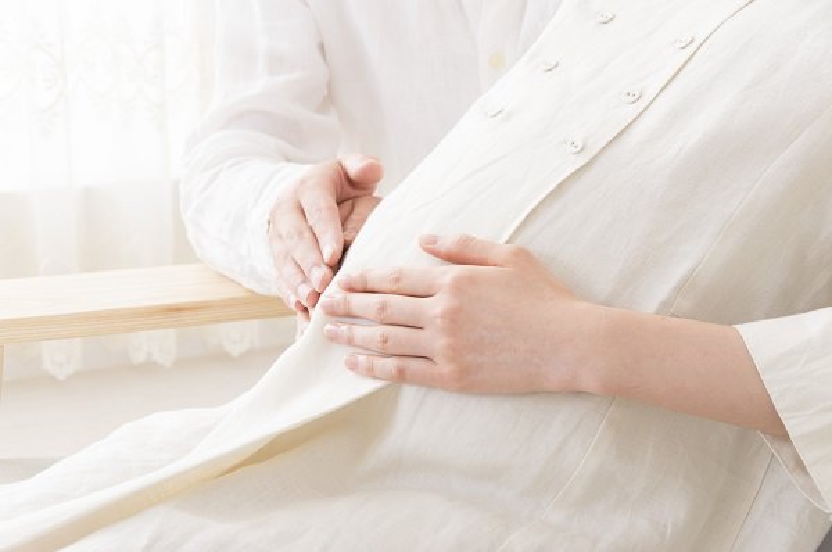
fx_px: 2077
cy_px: 276
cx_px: 416
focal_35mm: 90
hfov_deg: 22.7
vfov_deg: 15.1
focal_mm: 60
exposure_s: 1/160
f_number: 8
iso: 100
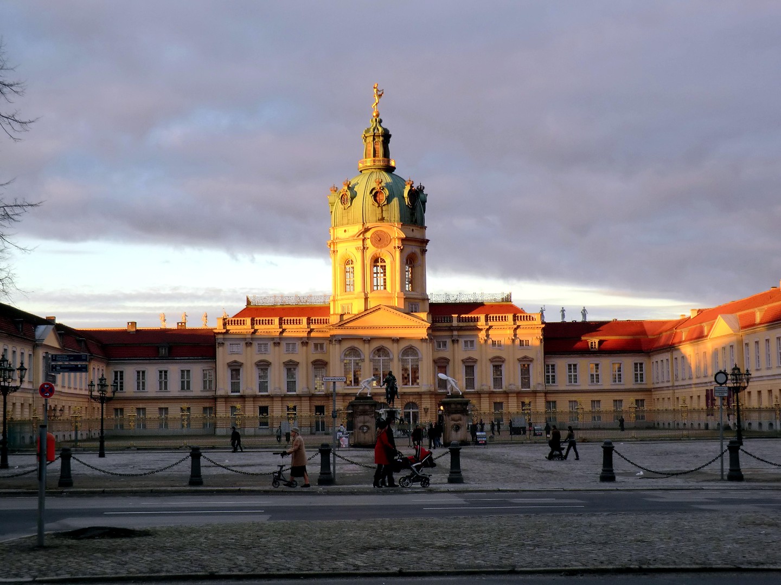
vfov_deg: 26.6
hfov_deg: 34.9
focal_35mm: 55
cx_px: 390
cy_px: 292
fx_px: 1241
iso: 64
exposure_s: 1/60
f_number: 4.2
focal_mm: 9.8
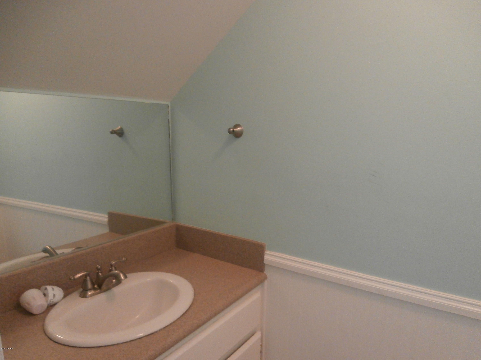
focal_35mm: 24
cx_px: 240
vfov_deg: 56.8
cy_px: 180
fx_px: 333
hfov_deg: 71.6
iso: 400
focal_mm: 4.2
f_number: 3
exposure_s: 1/13
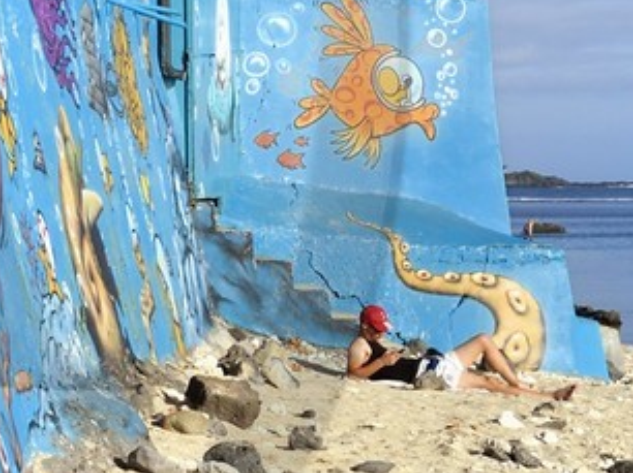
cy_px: 54
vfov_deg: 9.2
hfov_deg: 11.5
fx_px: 2942
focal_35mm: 161
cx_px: -455
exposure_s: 1/320
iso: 200
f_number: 14
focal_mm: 32
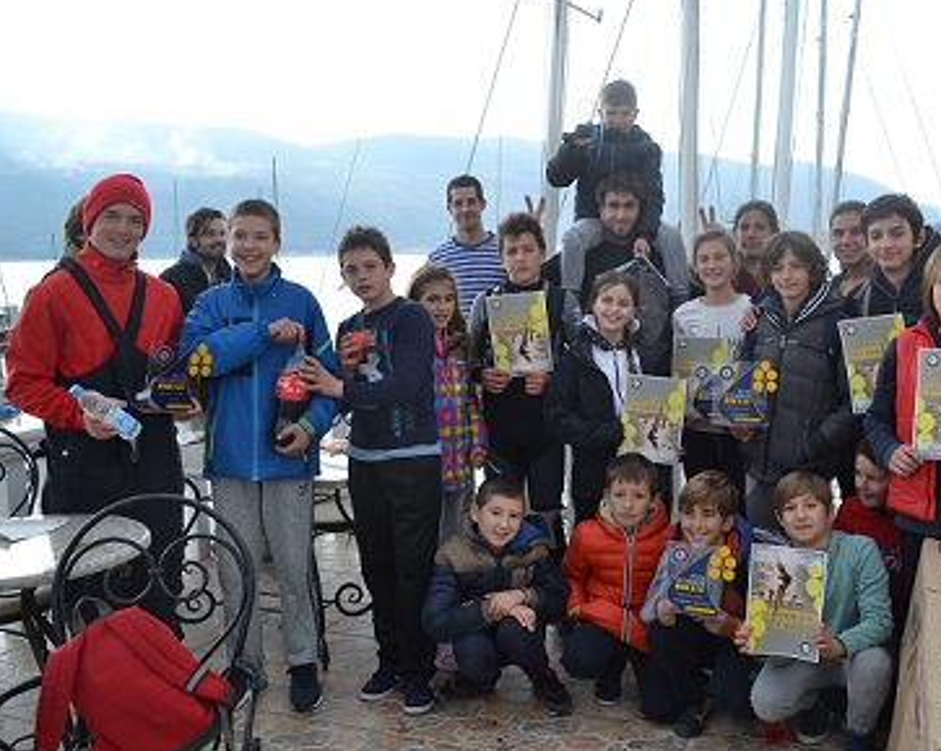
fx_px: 974
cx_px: 564
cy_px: 373
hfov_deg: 51.2
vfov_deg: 42.2
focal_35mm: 35
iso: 160
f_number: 5.6
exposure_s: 1/125
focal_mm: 20
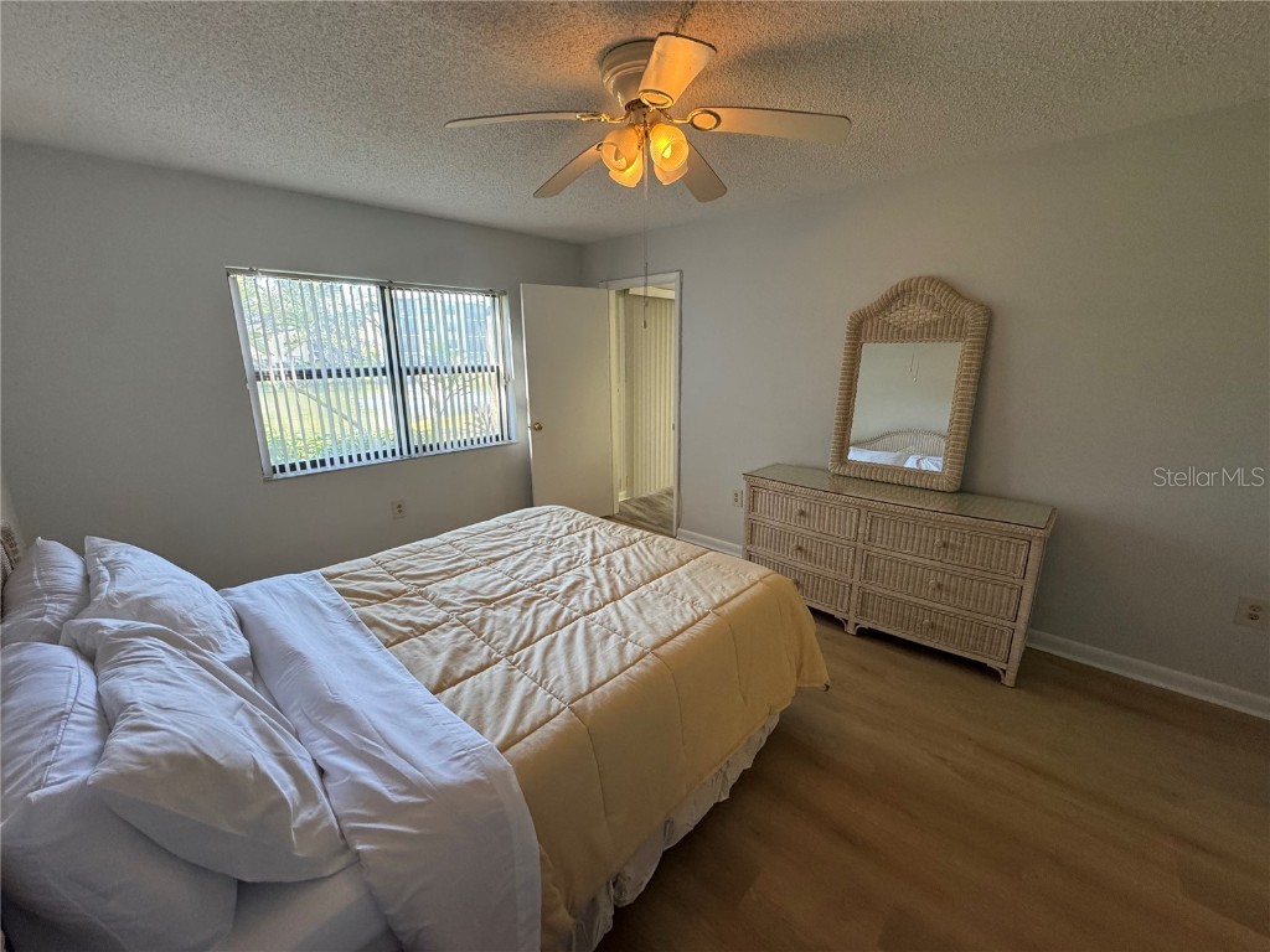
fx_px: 514
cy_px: 476
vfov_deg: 85.7
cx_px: 635
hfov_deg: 102.1
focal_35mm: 14
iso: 320
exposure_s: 1/120
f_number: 2.2
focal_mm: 2.22
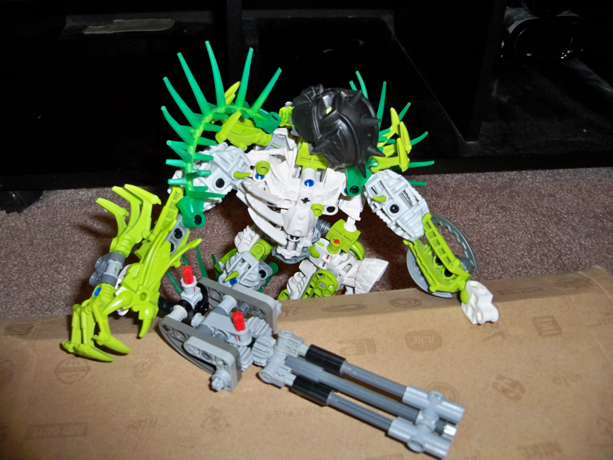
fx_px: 620
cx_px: 306
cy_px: 230
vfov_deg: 40.7
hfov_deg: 52.6
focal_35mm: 35
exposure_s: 1/30
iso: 200
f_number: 3.5
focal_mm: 6.2
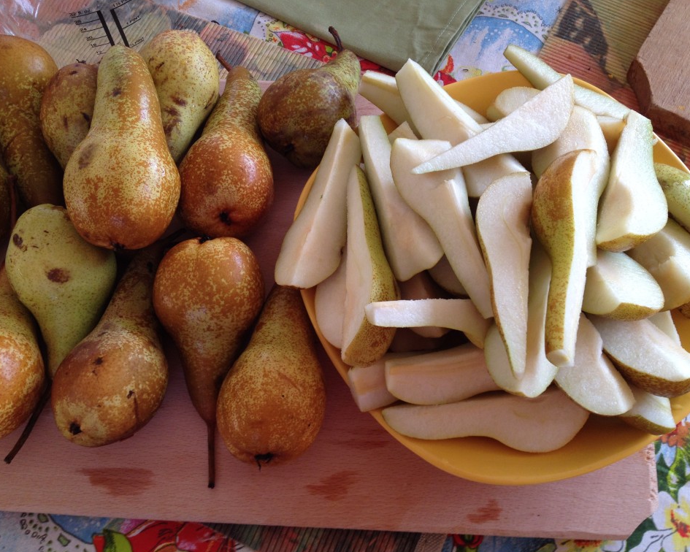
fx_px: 756
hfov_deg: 49.1
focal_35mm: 37
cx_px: 343
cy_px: 279
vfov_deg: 40.1
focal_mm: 4.28
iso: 50
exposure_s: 1/60
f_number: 2.4
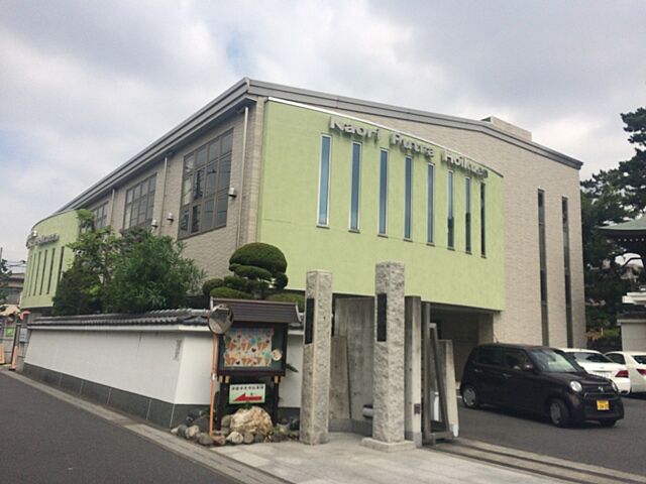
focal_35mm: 29
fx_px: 541
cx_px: 323
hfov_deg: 61.7
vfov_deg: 48.2
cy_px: 242
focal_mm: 4.15
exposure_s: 1/2933
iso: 32
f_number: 2.2
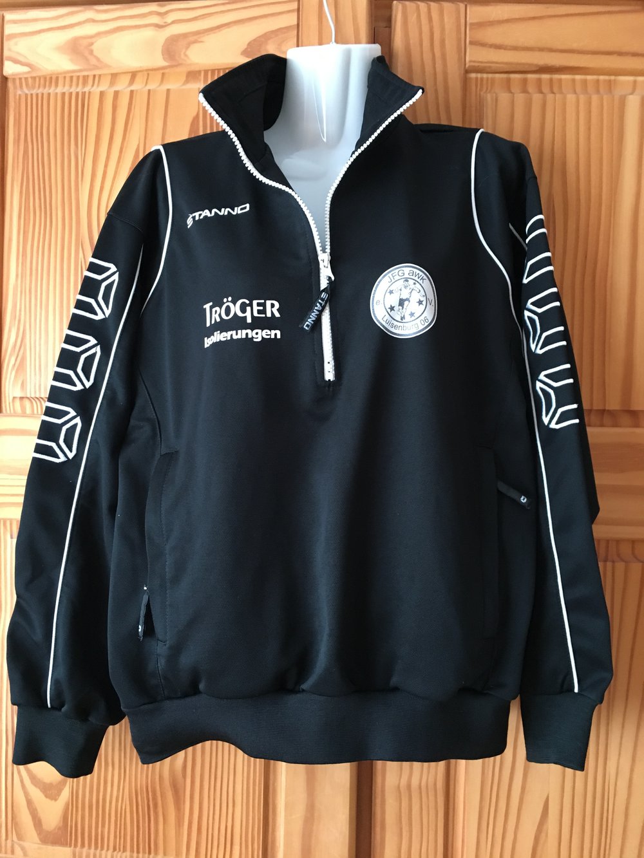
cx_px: 322
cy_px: 429
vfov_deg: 61.7
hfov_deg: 48.2
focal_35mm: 29
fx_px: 719
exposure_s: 1/20
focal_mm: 4.15
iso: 200
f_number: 2.2
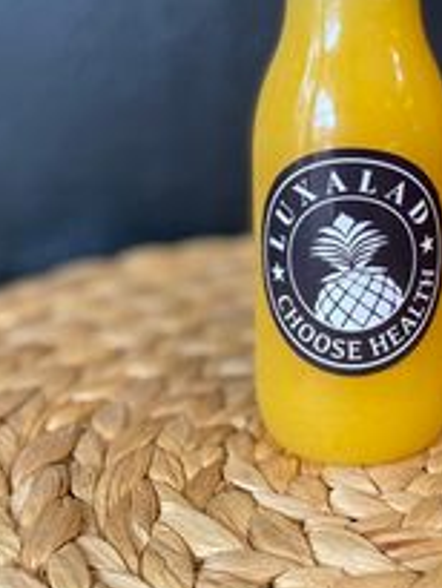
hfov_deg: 26.6
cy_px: 95
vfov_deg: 34.1
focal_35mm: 54
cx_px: 344
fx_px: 918
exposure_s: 1/60
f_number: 1.8
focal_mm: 4.25
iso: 200
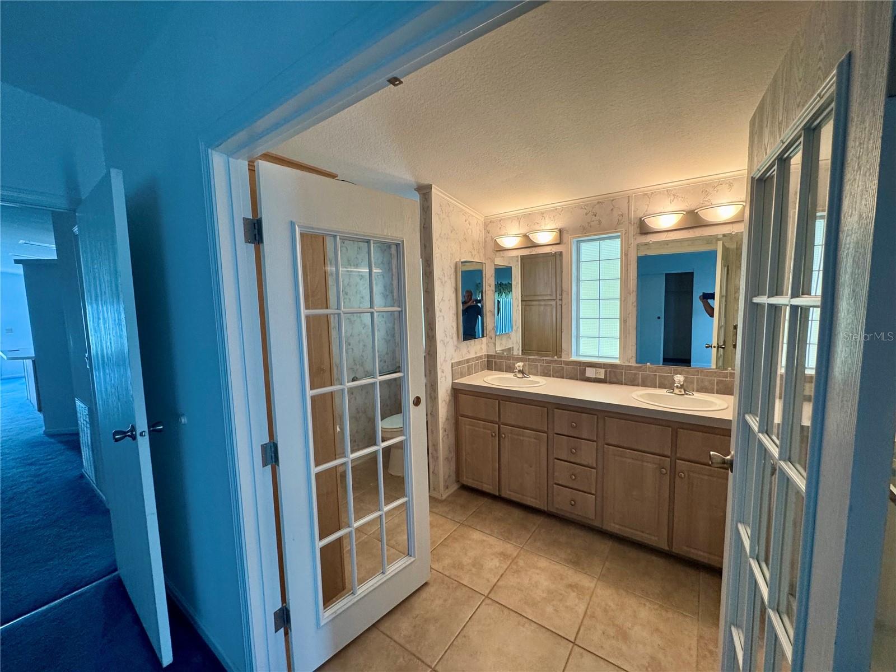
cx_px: 448
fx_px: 362
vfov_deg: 85.7
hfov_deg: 102.1
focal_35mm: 14
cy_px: 336
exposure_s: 1/60
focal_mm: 2.22
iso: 200
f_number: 2.2
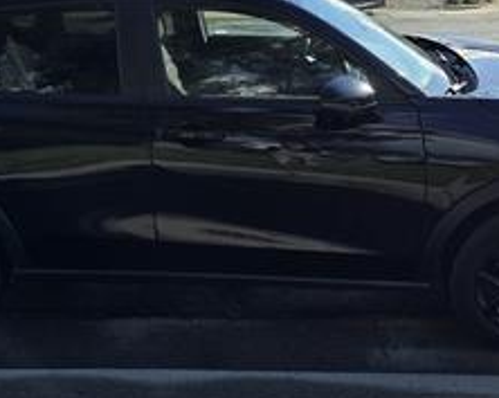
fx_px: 752
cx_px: 232
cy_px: 169
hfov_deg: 36.7
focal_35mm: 51
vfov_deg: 29.6
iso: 12
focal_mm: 6.3
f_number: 1.7
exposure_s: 1/1081
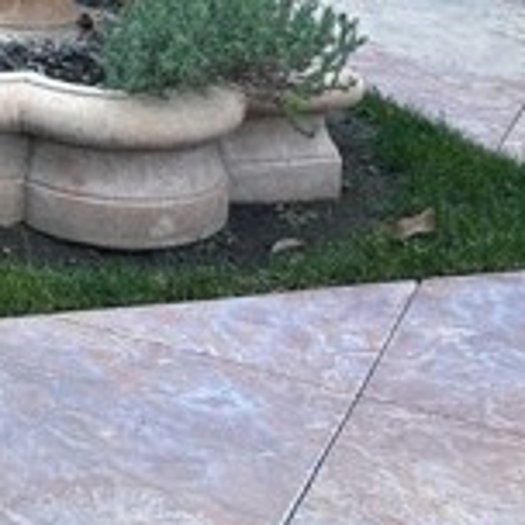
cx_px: -338
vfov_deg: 16.7
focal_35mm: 97
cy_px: -200
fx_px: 1664
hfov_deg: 15.9
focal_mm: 5.7
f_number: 1.5
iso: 50
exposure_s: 1/121
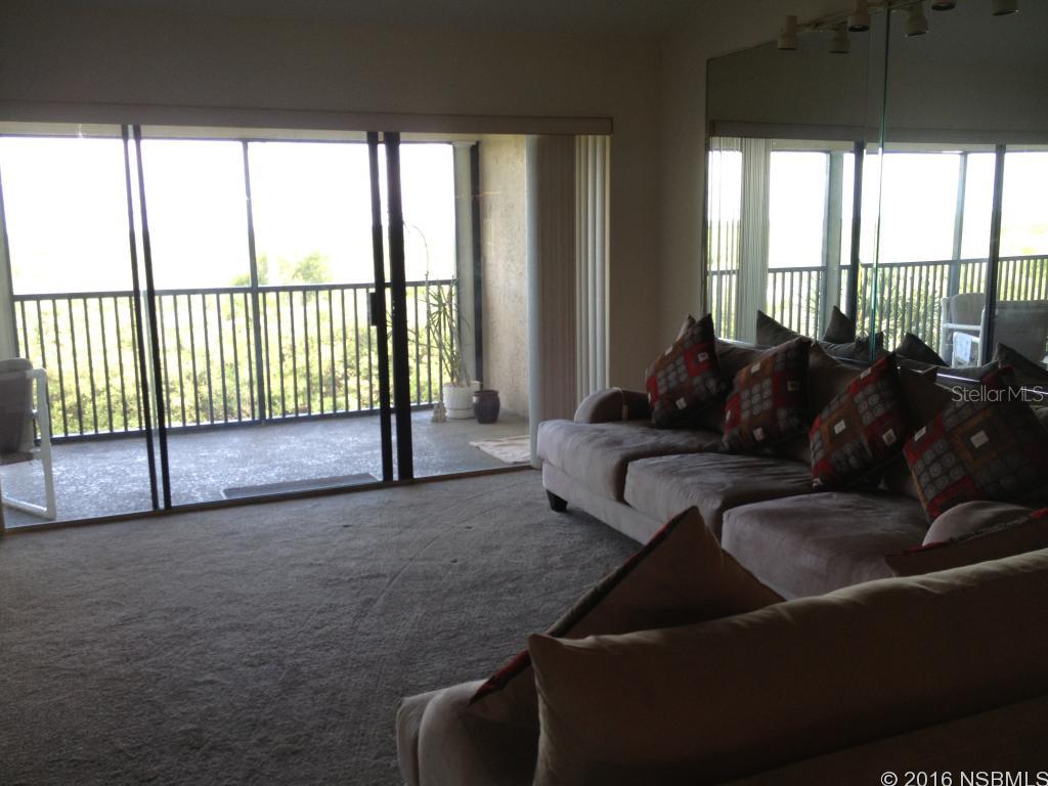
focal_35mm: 35
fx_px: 1060
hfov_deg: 52.6
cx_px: 524
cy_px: 393
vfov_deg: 40.7
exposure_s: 1/40
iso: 50
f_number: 2.4
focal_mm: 4.28
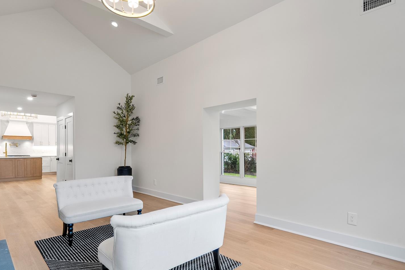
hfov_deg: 83.8
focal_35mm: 20
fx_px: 225
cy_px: 150
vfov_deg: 61.8
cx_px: 186
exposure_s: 1/3
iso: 500
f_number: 9
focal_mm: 14
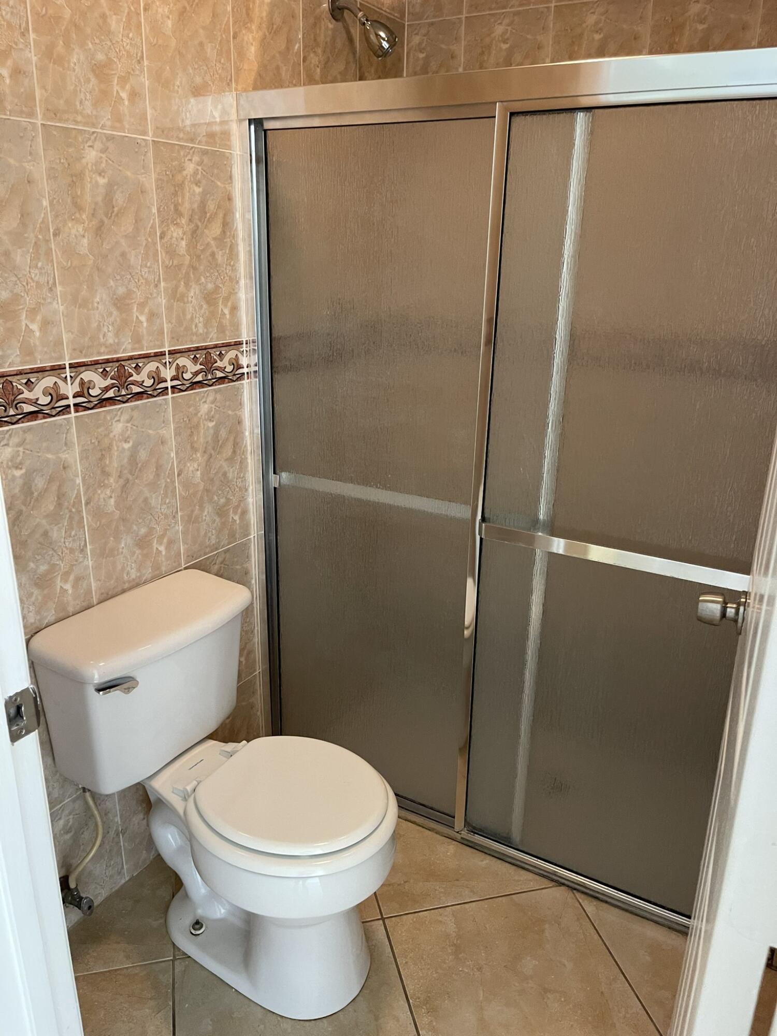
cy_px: 518
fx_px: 748
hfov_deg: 54.9
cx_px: 388
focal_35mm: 25
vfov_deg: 69.4
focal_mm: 5.1
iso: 320
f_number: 1.6
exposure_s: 1/60
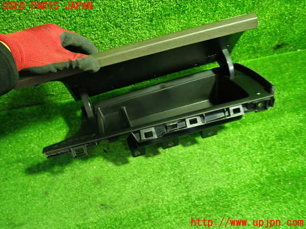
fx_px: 221
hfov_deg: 69.4
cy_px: 114
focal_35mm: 25
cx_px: 153
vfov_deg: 54.9
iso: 500
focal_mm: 4.5
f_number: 2
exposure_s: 1/30
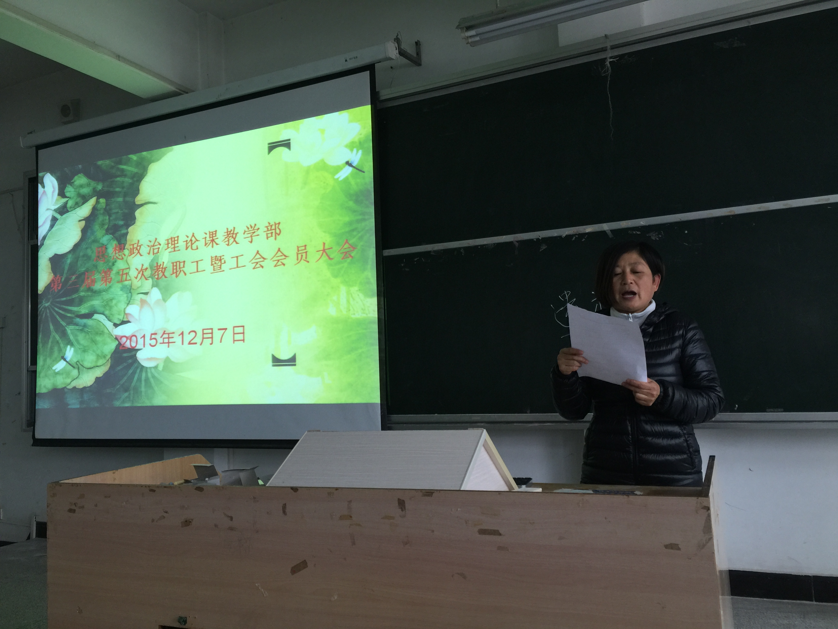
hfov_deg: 61.7
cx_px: 419
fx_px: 702
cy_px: 314
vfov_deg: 48.2
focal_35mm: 29
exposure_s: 1/17
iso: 50
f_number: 2.2
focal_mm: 4.15
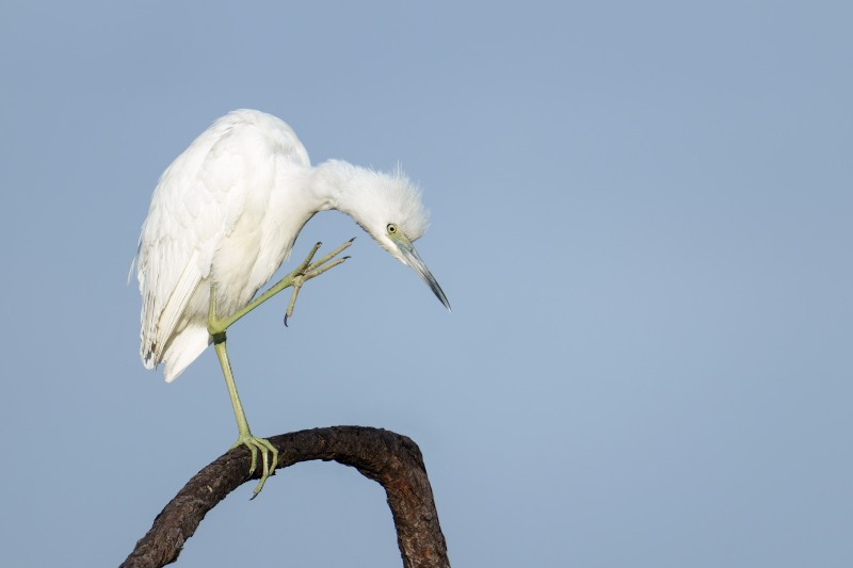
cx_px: 426
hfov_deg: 1.7
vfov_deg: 1.1
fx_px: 28426
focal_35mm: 1200
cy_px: 284
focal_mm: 1200
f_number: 8
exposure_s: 1/2000
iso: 800
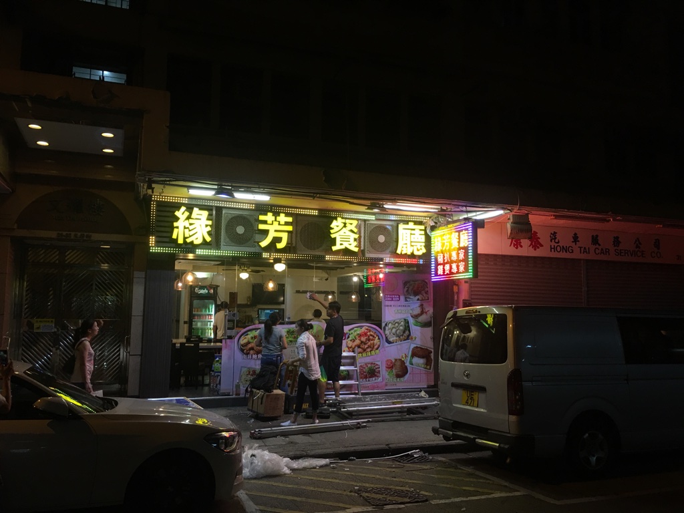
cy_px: 256
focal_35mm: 29
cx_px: 342
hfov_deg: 61.7
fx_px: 573
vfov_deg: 48.2
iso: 40
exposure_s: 1/33
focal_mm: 4.15
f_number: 2.2
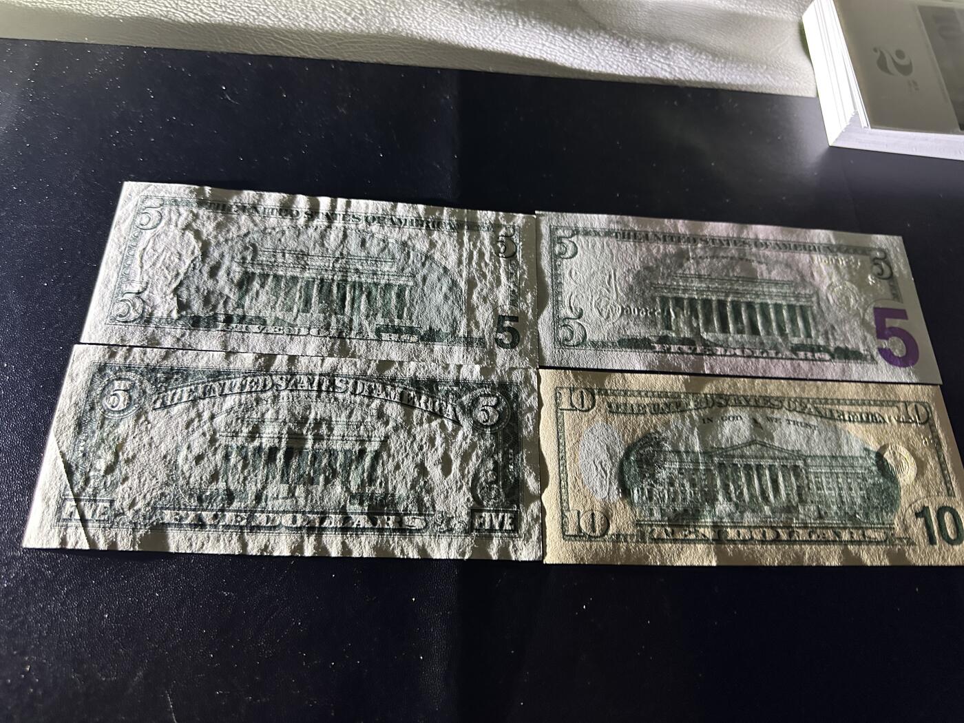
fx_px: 668
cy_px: 362
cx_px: 482
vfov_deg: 56.8
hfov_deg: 71.6
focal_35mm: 24
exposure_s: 1/50
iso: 640
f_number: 1.78
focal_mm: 6.86
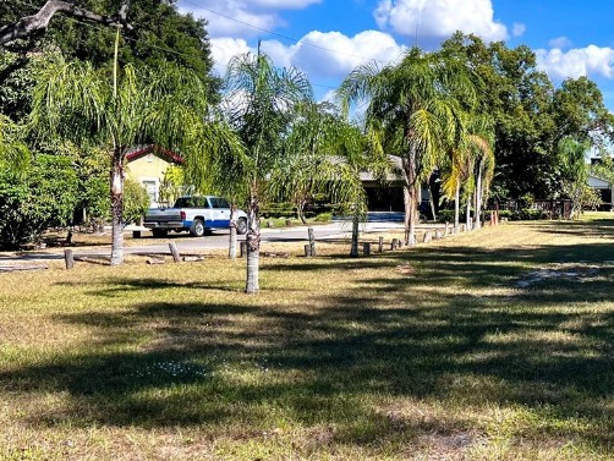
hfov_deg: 33.7
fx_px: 941
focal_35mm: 53
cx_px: 581
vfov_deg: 27.5
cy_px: 223
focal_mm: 5.7
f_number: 1.5
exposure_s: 1/1869
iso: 50
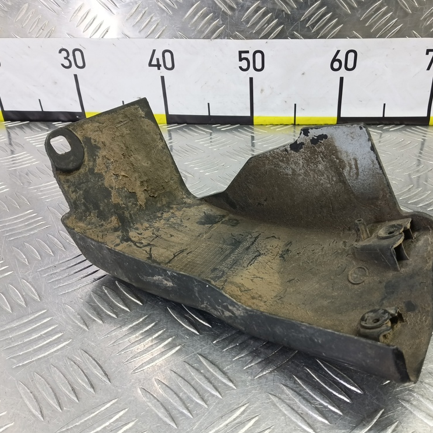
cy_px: 214
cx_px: 258
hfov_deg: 56.9
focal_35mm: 28
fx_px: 396
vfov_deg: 57.3
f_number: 1.6
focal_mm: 4.11
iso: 198
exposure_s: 1/50
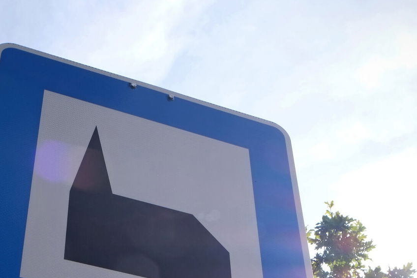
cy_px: 187
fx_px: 764
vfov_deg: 20.5
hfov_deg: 30.4
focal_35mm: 66
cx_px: 165
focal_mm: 23.3
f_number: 13
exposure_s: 1/125
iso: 200
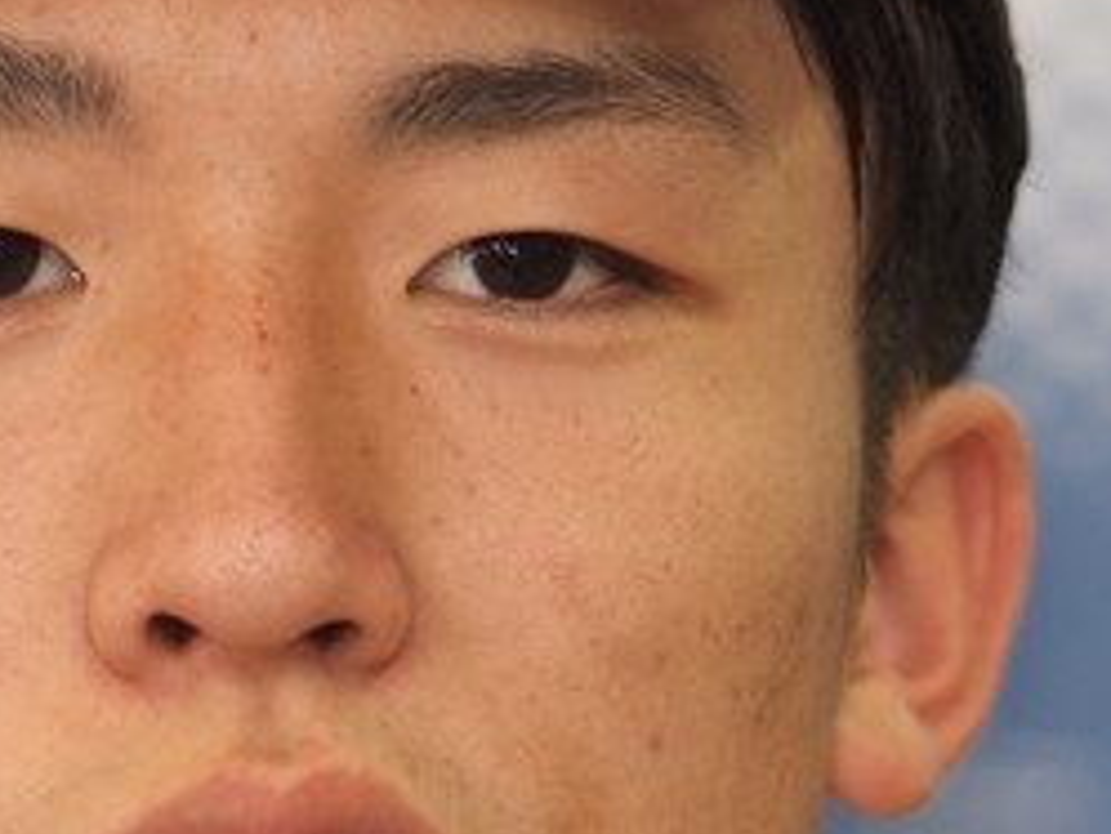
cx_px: 232
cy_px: 584
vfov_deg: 2.0
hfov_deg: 2.6
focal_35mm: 750
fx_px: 24083
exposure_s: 1/125
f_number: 2.8
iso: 800
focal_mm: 180
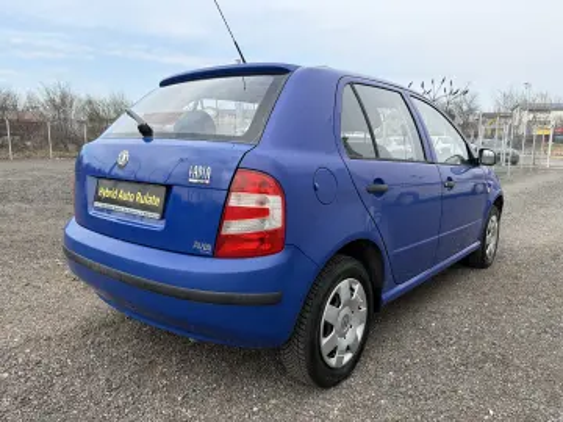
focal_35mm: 26
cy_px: 211
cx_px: 282
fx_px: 423
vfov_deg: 53.1
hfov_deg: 67.3
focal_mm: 5.96
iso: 50
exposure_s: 1/1393
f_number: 1.6
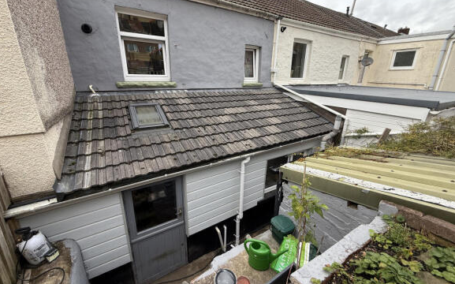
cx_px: 228
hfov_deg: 101.5
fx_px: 186
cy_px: 130
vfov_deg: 74.6
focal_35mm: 15
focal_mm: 2.22
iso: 50
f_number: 2.2
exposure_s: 1/192
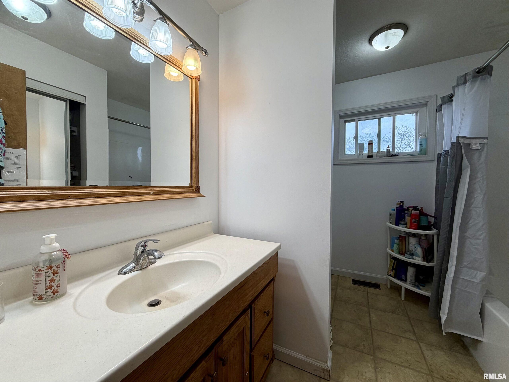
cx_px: 254
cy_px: 191
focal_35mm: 14
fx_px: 206
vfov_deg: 85.7
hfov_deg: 102.1
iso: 64
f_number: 2.2
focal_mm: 2.22
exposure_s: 1/120
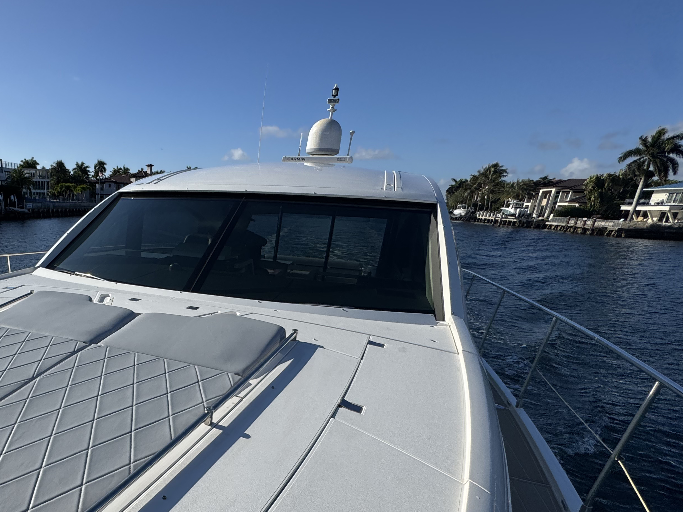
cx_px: 145
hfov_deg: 67.6
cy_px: 356
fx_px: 454
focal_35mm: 23
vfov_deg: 57.1
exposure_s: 1/3906
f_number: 2.2
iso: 50
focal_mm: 2.22
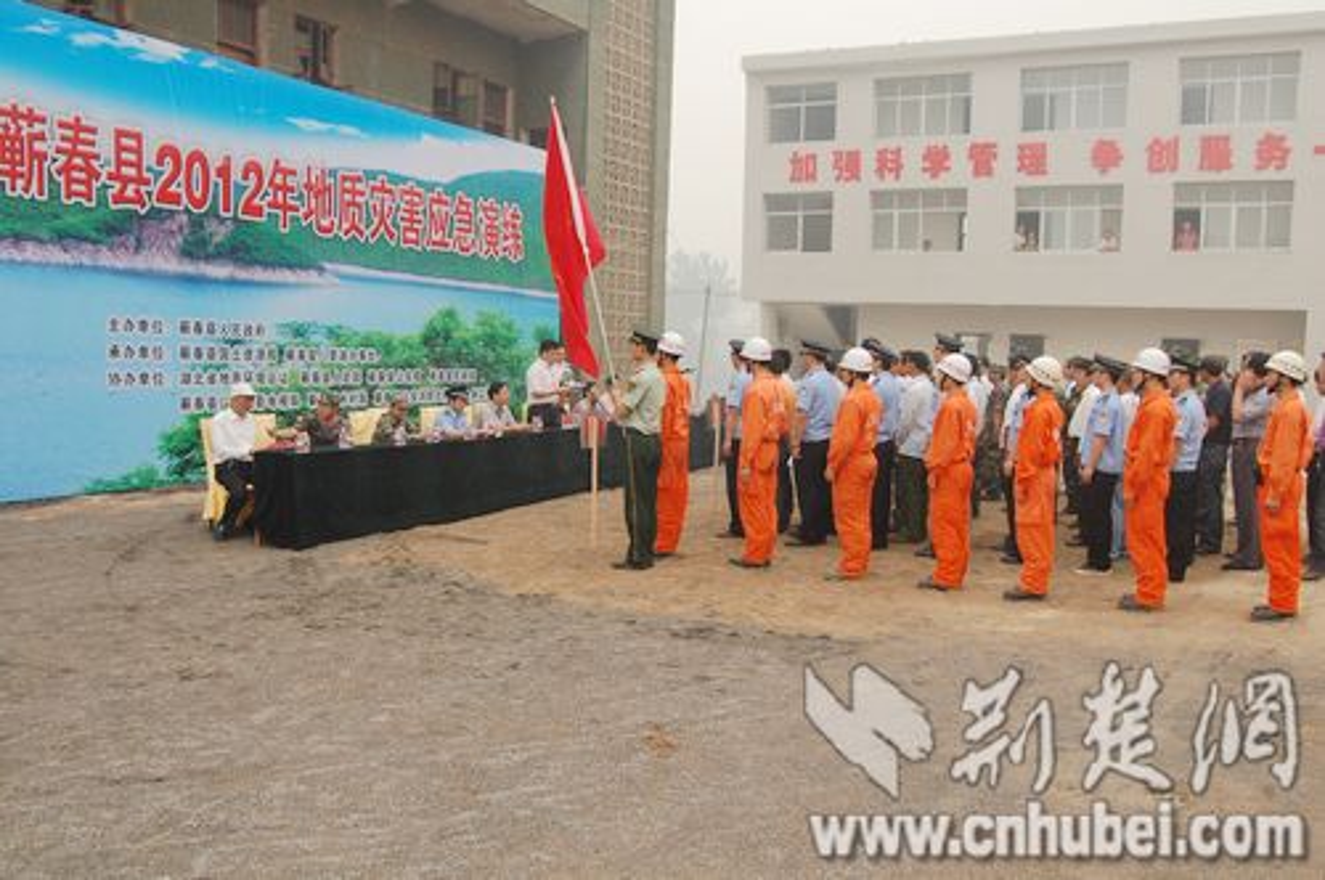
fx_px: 1268
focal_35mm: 34
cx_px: 662
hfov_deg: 55.2
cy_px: 440
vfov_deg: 38.3
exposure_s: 1/160
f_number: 9
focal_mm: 23
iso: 400
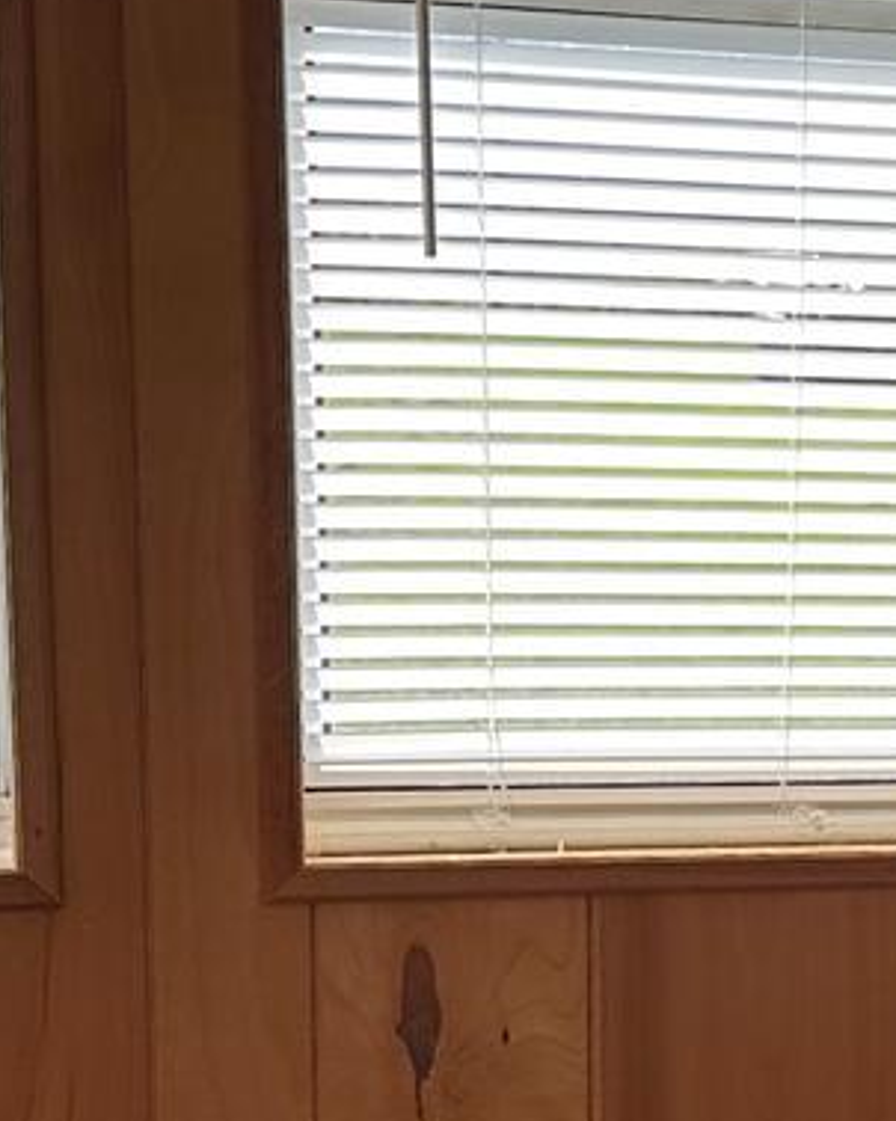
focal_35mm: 127
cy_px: 857
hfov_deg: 11.4
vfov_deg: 15.1
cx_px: 1555
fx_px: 4213
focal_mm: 6.86
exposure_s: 1/680
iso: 80
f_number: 1.78
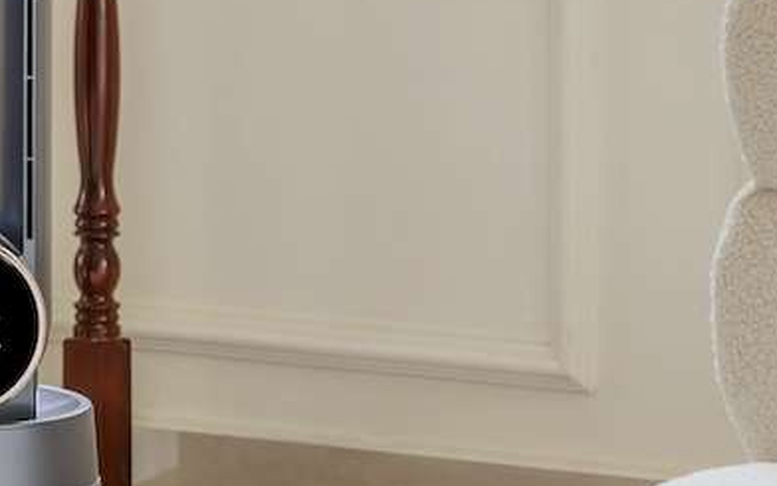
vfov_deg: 5.3
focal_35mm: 246
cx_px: 34
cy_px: 103
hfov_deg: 8.5
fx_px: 5209
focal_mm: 70
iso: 100
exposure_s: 1/30
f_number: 8
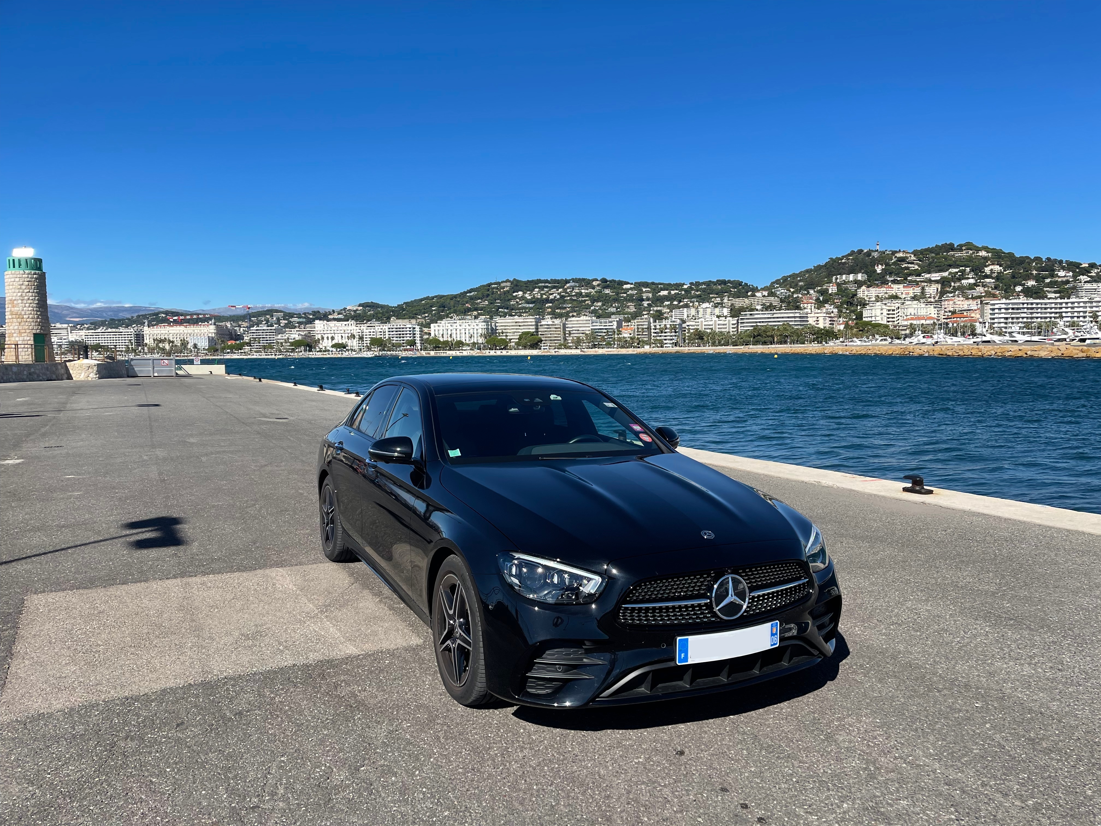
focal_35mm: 26
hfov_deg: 67.3
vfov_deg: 53.1
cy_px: 413
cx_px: 550
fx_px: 827
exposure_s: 1/4049
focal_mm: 5.1
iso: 32
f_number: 1.6
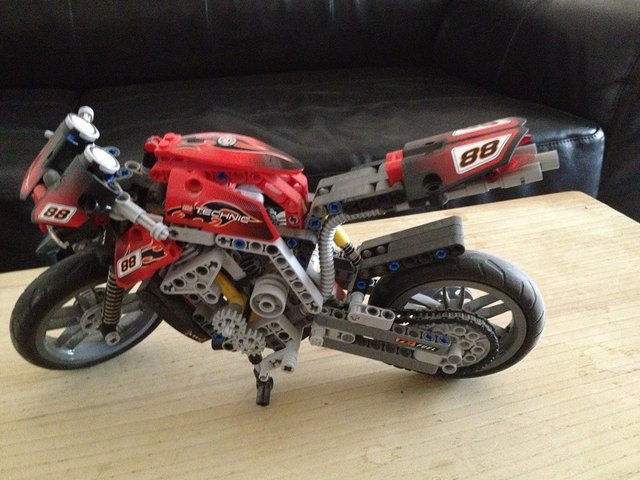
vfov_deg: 40.7
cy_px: 240
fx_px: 647
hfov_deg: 52.6
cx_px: 320
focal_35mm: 35
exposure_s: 1/15
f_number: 2.4
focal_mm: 4.28
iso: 800
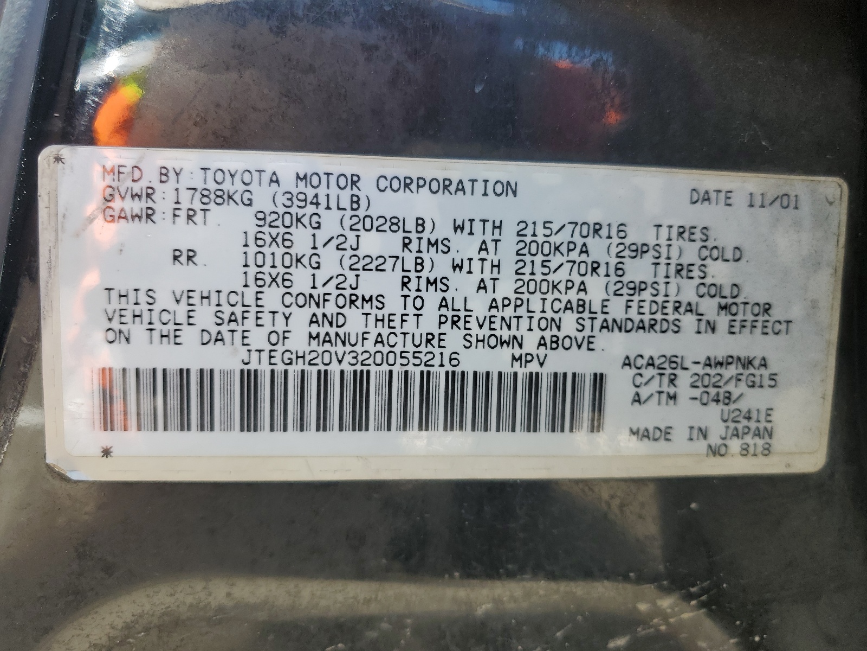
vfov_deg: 53.1
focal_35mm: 26
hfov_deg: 67.3
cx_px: 434
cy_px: 326
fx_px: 651
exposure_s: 1/294
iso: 50
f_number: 1.5
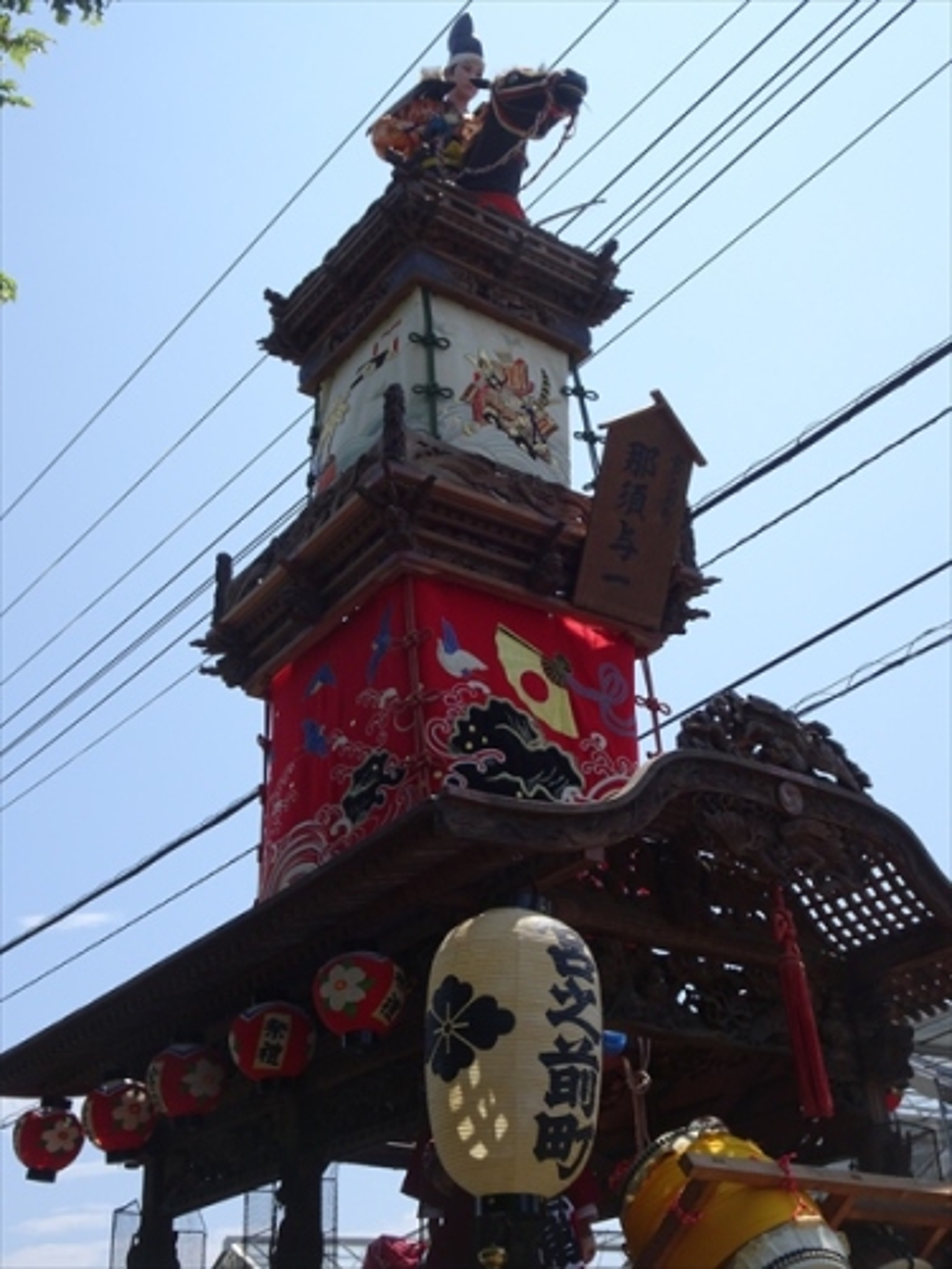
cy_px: 634
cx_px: 476
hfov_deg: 35.1
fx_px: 1503
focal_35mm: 41
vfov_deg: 45.8
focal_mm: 7.05
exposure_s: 1/640
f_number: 4
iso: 80
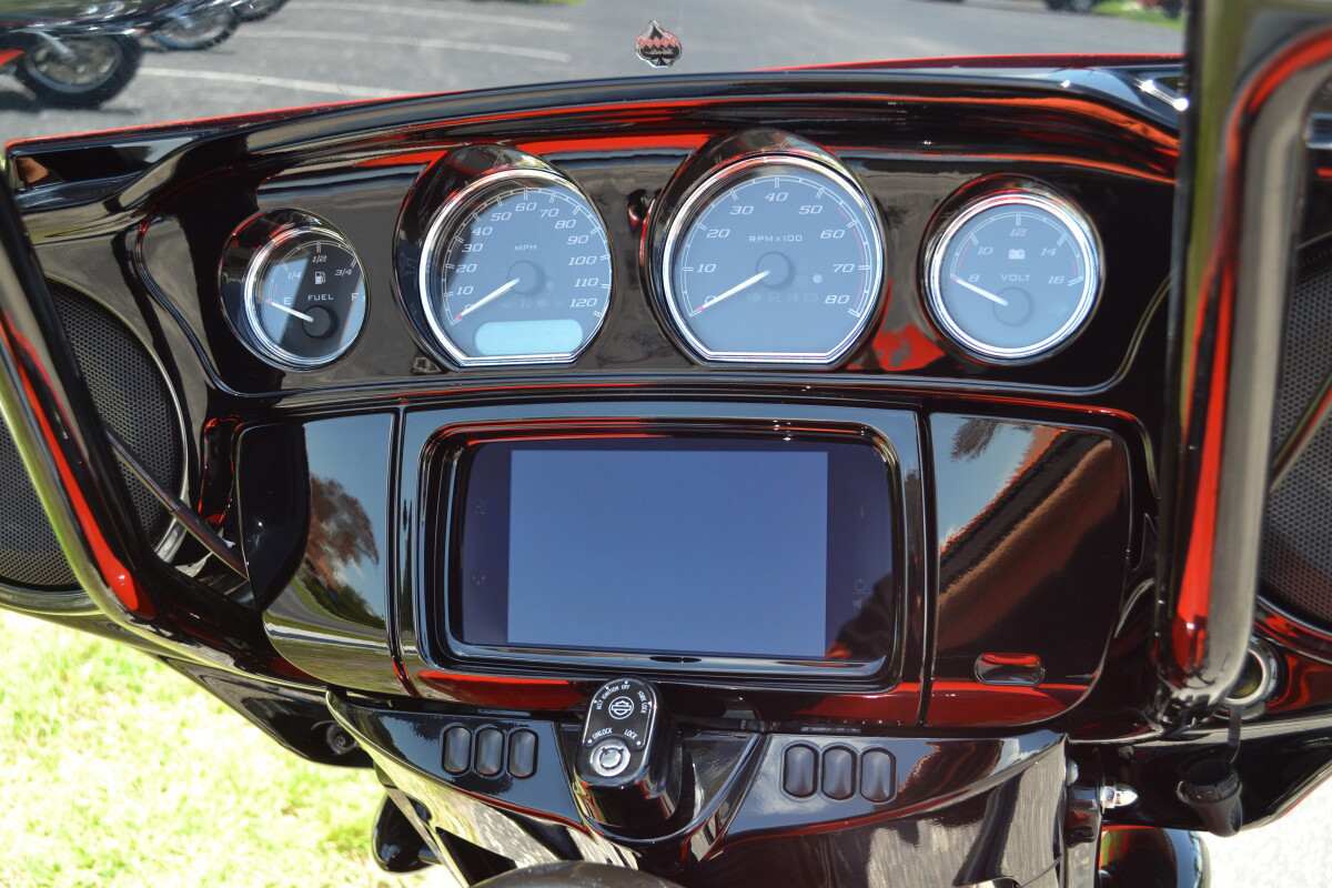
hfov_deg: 49.6
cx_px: 666
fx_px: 1443
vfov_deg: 34.2
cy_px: 444
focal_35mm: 39
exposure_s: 1/125
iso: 200
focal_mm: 26
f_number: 5.6
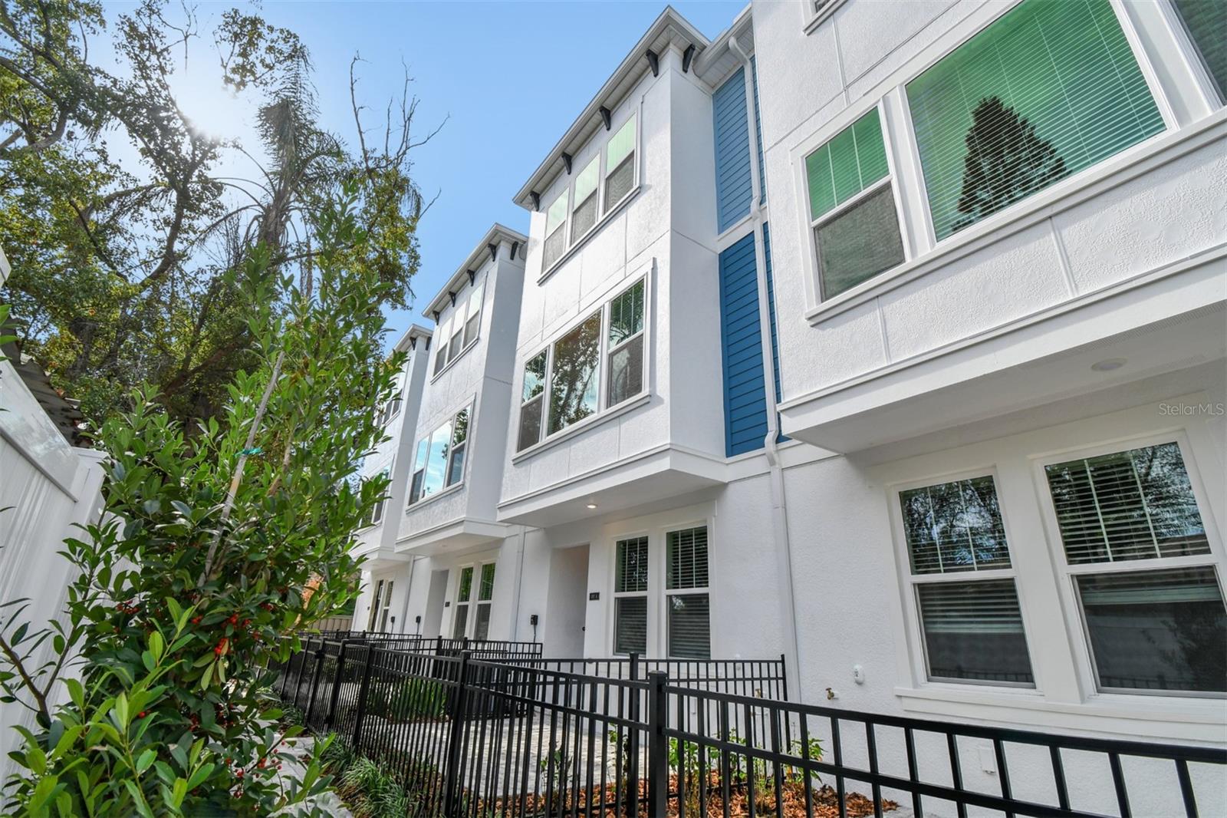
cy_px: 409
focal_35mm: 15
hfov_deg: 100.4
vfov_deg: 77.3
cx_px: 614
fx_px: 511
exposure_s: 1/80
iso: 100
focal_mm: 10
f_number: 7.1
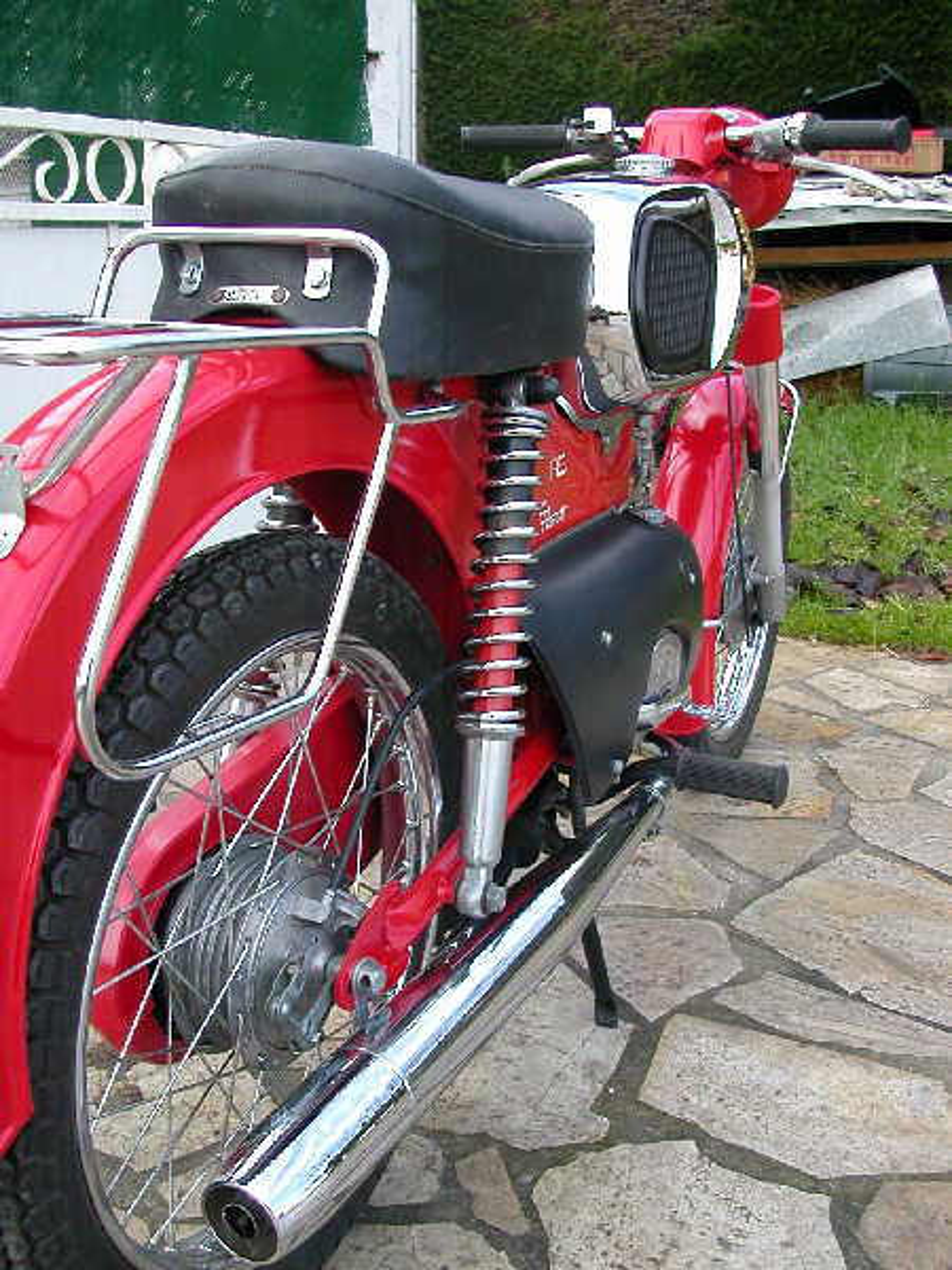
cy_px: 635
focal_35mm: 37
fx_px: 1357
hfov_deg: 38.7
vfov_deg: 50.1
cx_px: 476
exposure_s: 1/234
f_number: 2.7
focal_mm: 5.6
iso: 100
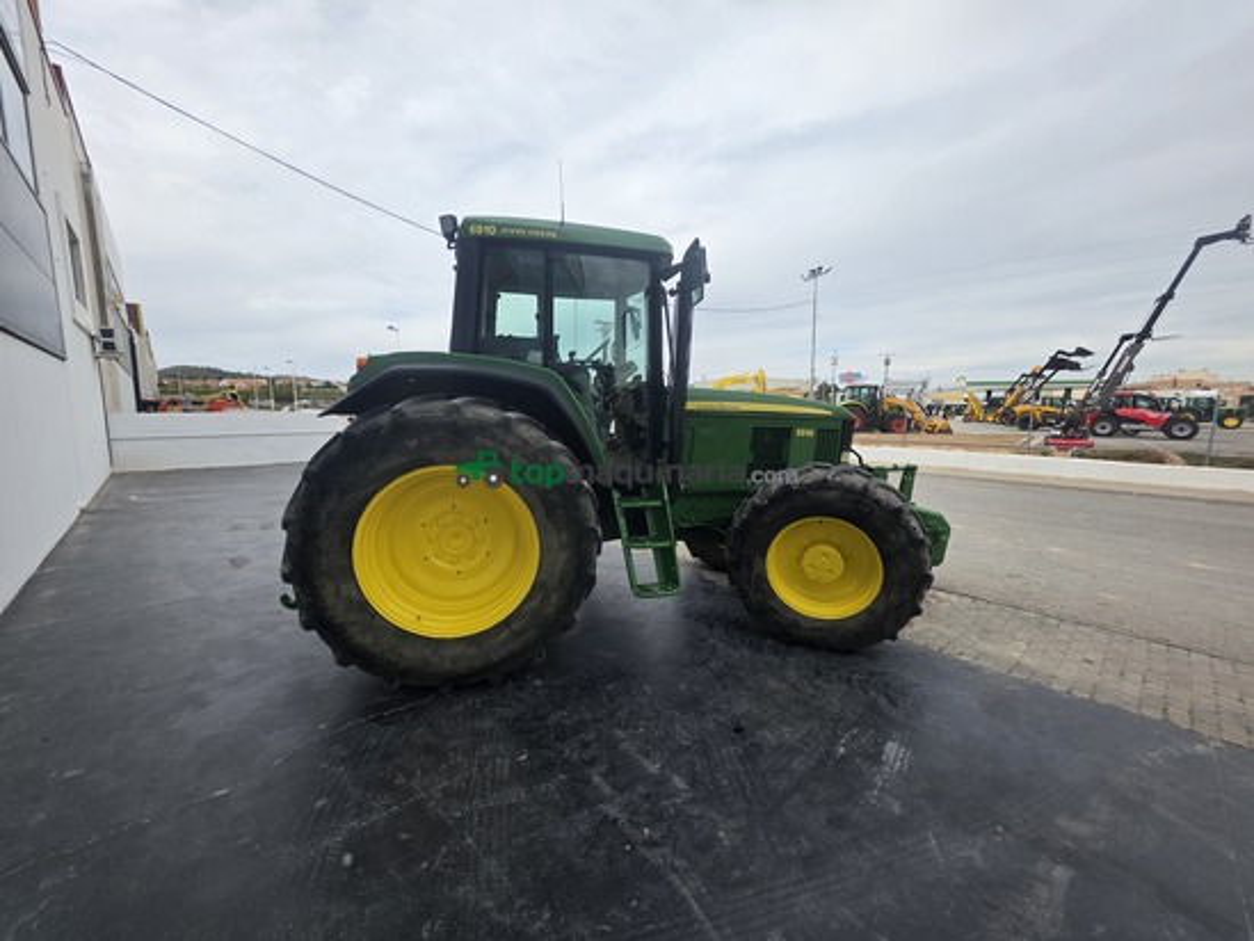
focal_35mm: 13
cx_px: 627
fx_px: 471
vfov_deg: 89.9
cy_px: 470
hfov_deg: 106.2
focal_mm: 2.2
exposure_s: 1/1429
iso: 40
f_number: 1.9
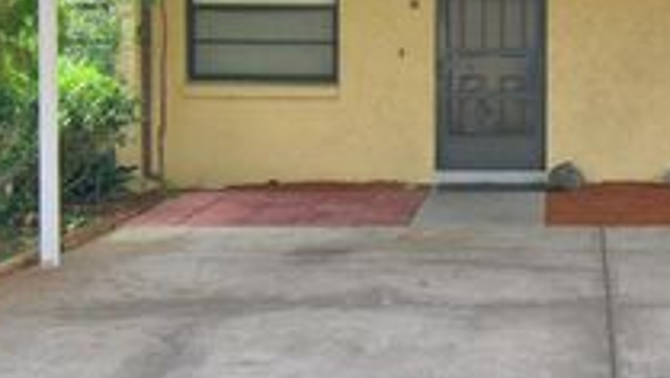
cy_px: 69
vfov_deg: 16.0
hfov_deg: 27.5
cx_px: 558
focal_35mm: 75
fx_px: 1334
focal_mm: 20
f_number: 5.6
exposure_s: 1/500
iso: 160
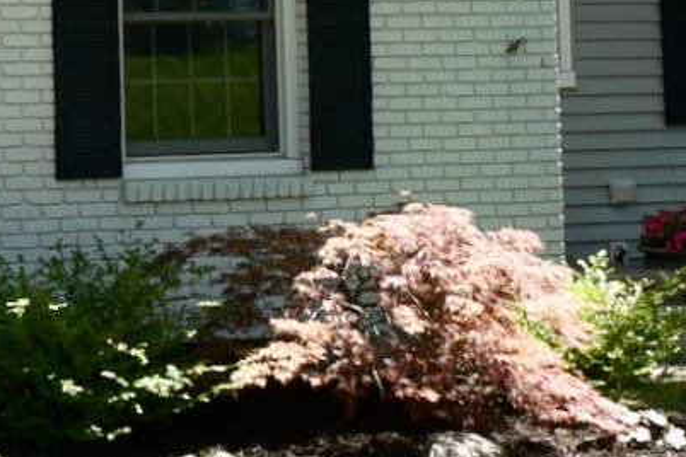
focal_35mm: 127
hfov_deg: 13.6
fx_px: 2420
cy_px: -127
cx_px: -708
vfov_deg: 10.6
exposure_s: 1/200
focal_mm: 17
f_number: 7.1
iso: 250
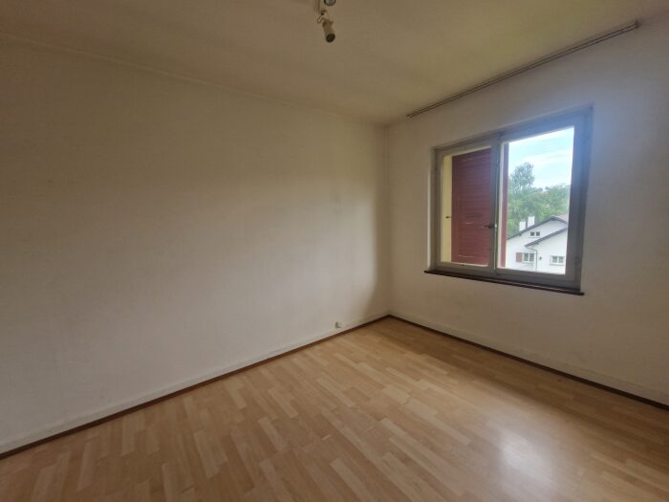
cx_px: 334
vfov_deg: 89.9
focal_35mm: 13
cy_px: 251
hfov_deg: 106.2
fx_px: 251
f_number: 2.2
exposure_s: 1/100
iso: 100
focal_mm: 2.2
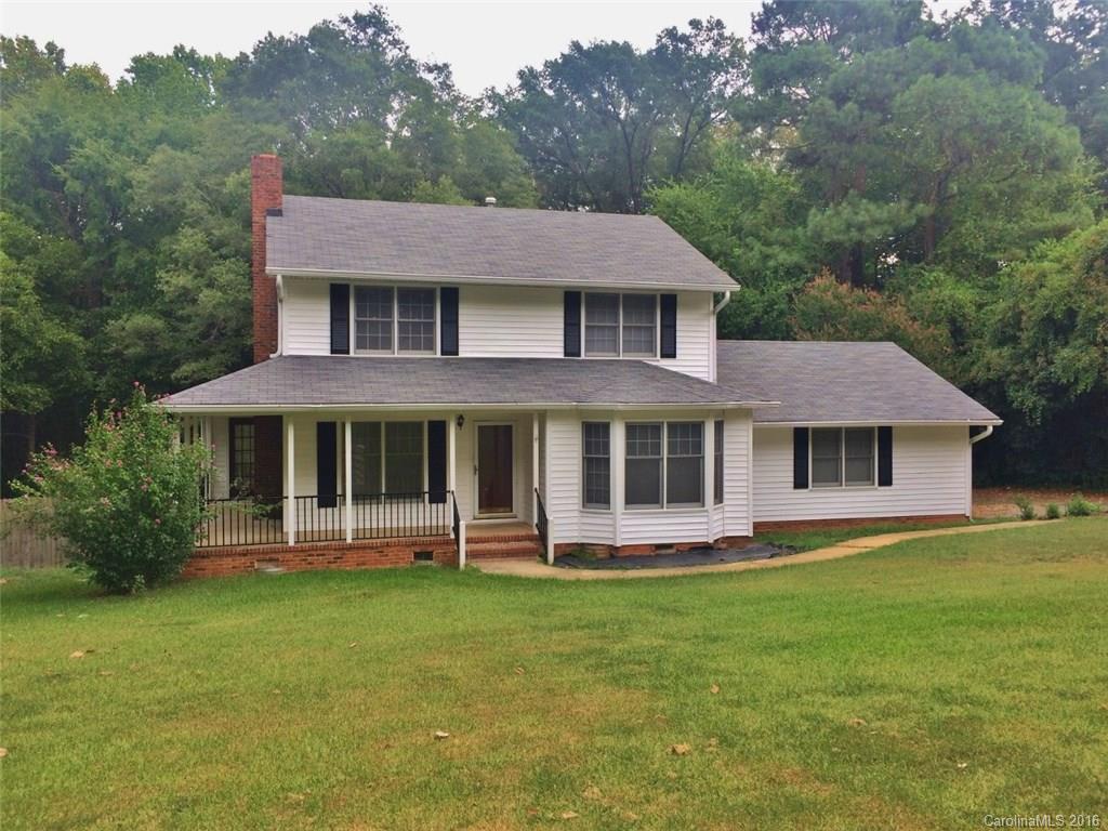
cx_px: 554
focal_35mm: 29
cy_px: 416
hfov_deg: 61.7
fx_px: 928
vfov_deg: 48.2
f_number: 2.2
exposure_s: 1/234
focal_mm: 4.15
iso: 32
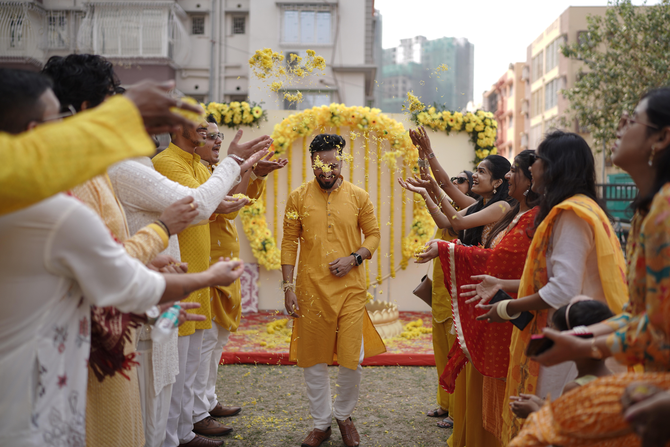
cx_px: 335
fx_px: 651
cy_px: 224
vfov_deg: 37.9
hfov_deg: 54.4
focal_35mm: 35
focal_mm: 35
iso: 80
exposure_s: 1/1600
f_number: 1.4
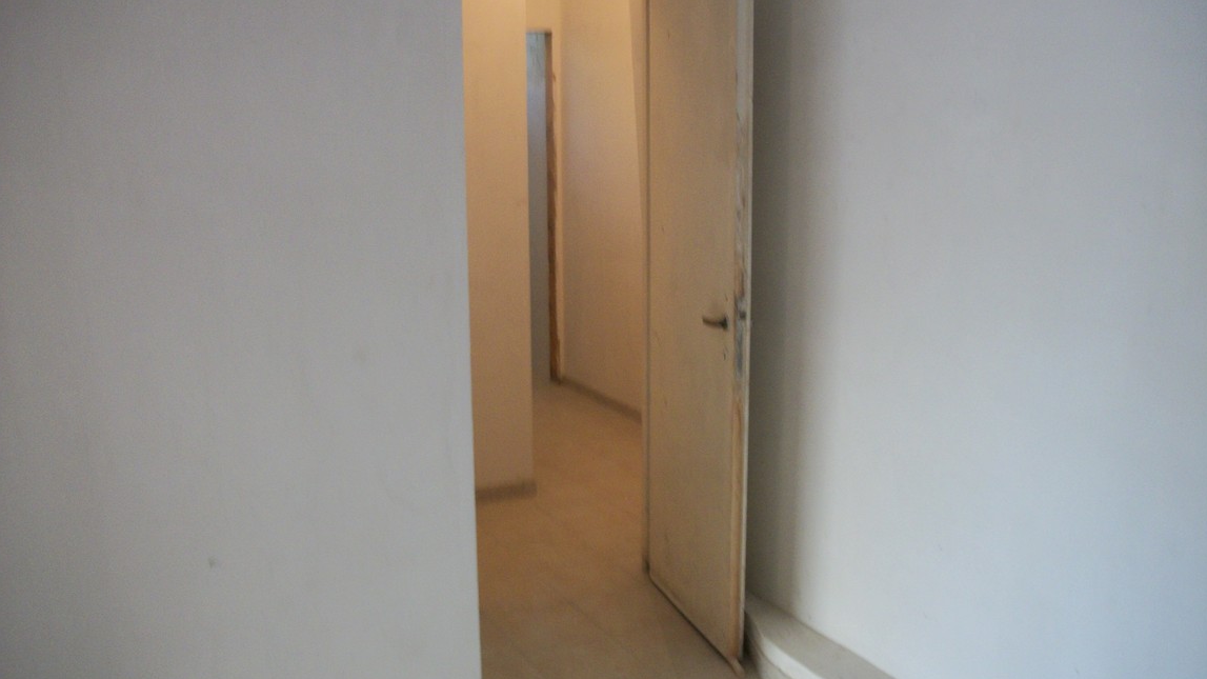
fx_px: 1120
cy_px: 353
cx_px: 605
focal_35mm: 35
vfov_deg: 33.7
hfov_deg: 56.6
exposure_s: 1/30
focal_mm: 5.7
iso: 160
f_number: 2.9
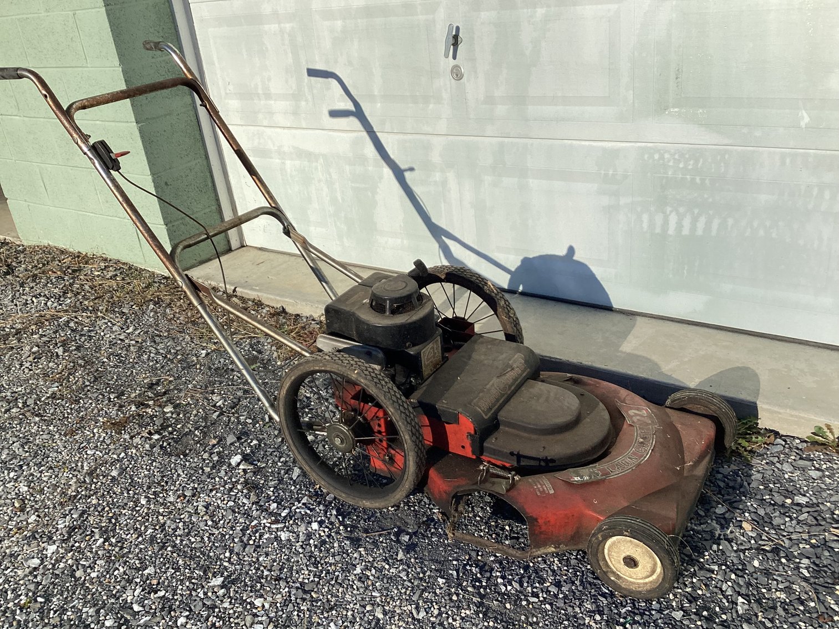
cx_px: 420
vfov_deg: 45.4
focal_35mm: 31
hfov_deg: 58.3
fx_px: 751
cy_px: 314
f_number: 2.4
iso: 25
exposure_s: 1/1988
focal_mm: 3.3
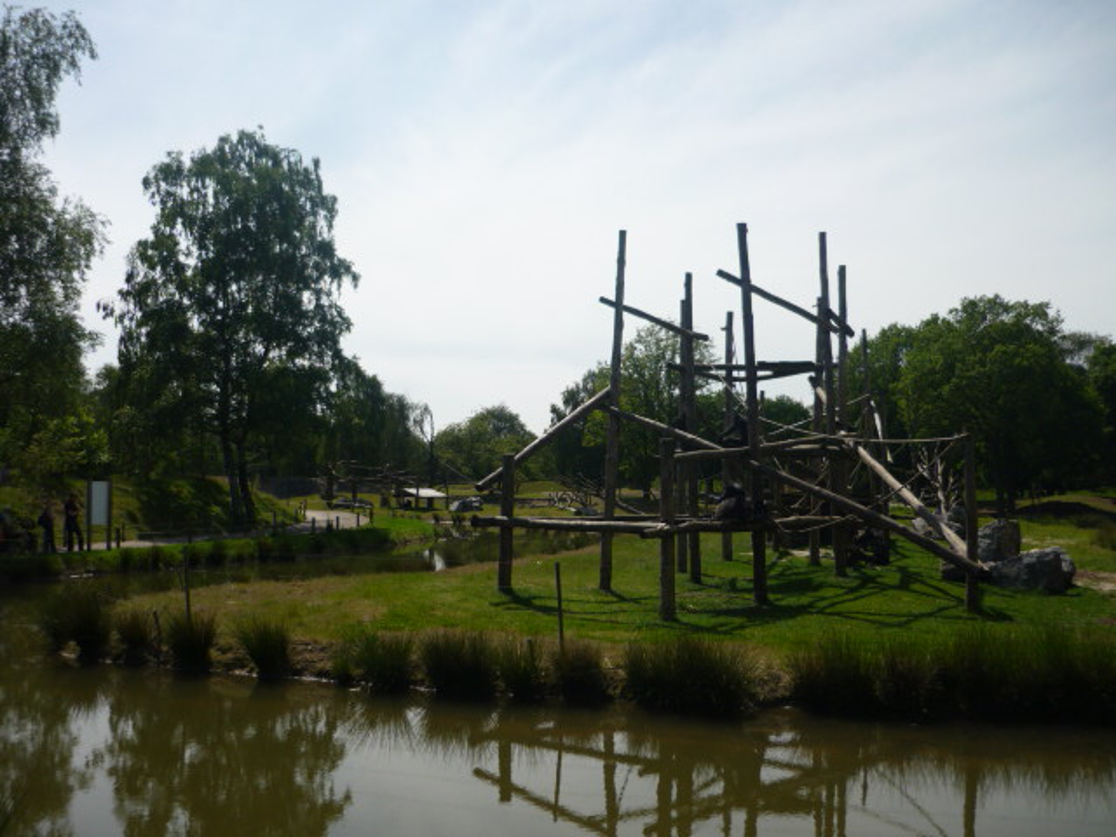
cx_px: 558
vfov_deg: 42.9
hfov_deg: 55.4
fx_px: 1064
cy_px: 418
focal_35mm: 33
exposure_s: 1/250
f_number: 8
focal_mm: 5.5
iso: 100
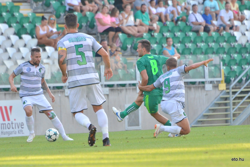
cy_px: 84
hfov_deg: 4.6
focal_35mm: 450
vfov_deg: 3.1
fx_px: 3126
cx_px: 125
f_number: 6.3
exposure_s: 1/2500
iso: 3200
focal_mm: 300
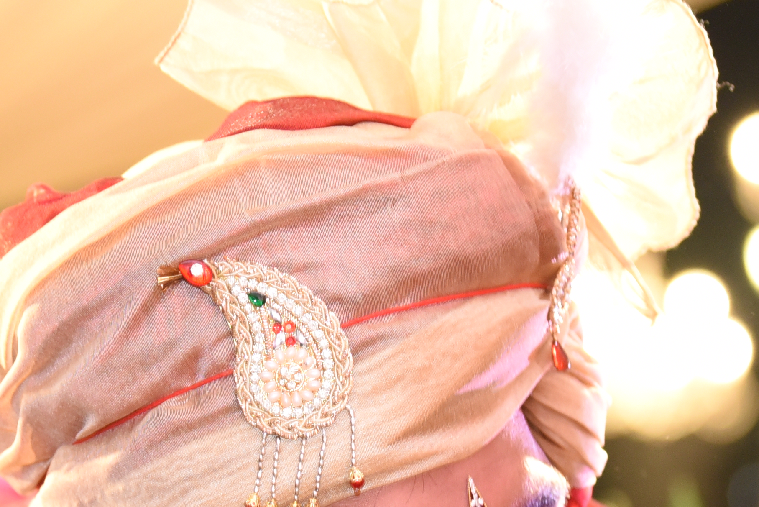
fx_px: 4893
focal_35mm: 232
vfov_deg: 5.9
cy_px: 576
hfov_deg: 8.9
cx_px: 377
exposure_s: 1/200
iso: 2000
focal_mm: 70
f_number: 2.8
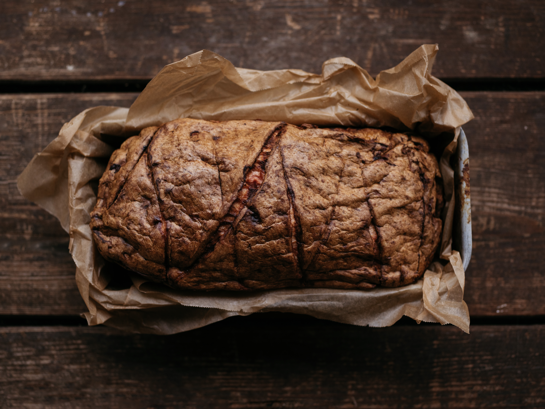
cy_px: 206
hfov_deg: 31.7
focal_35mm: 61
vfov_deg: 24.0
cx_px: 277
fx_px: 960
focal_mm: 75
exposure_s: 1/320
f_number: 4
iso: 800
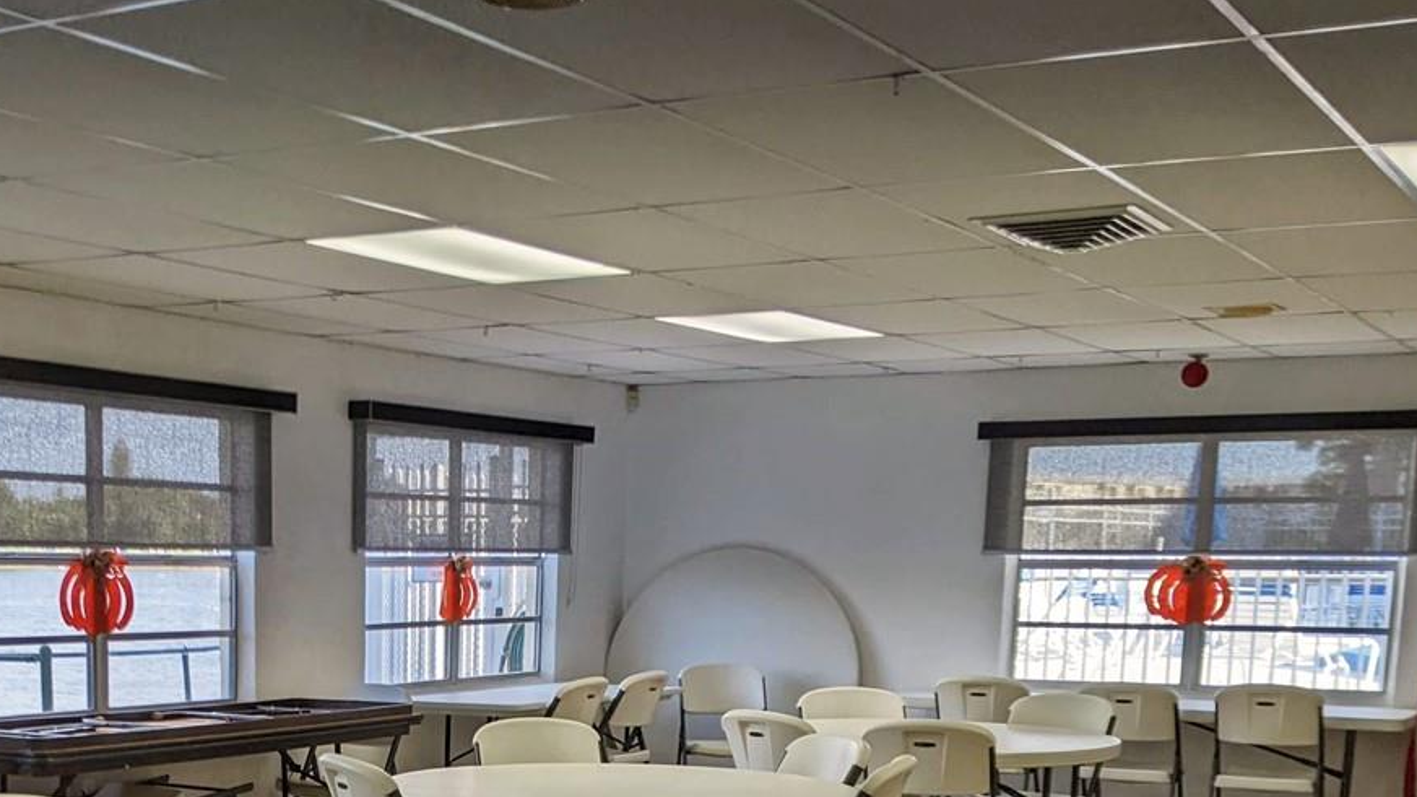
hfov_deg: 37.8
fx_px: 2028
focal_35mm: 54
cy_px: 891
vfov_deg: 21.0
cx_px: 395
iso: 48
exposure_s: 1/340
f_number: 1.8
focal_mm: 4.44
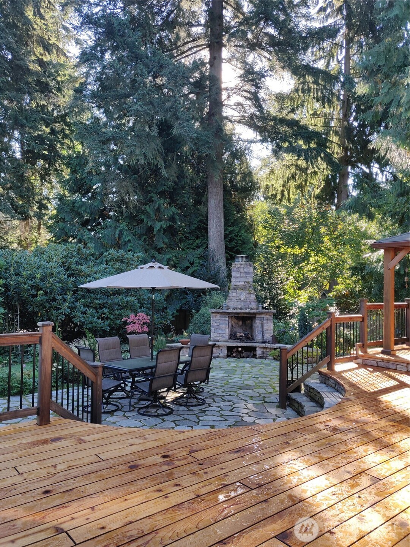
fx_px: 395
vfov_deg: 69.4
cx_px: 205
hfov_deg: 54.9
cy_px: 274
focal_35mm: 25
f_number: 1.7
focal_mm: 4.25
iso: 100
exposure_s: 1/184
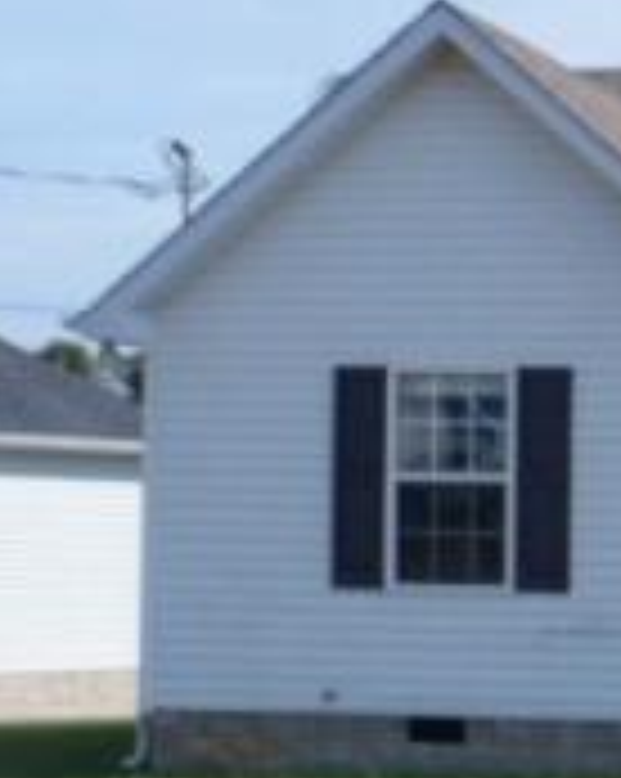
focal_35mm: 94
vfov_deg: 20.4
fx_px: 2163
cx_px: 1287
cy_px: 454
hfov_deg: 13.6
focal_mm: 4.9
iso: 80
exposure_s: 1/125
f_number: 9.4
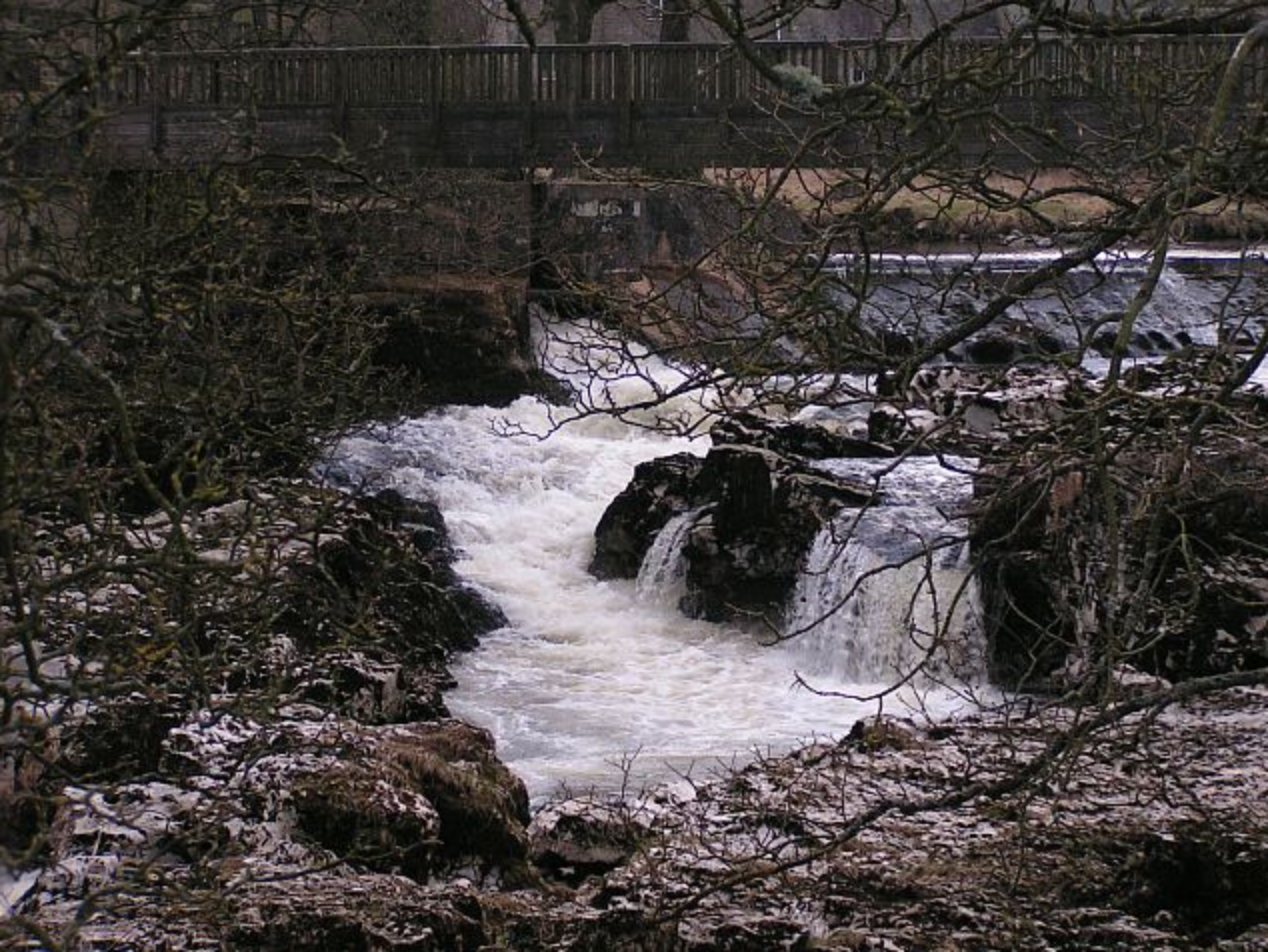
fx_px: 3994
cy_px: 474
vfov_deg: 13.6
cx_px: 636
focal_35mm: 109
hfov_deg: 18.0
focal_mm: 16.6
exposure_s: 1/125
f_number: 3.5
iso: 80
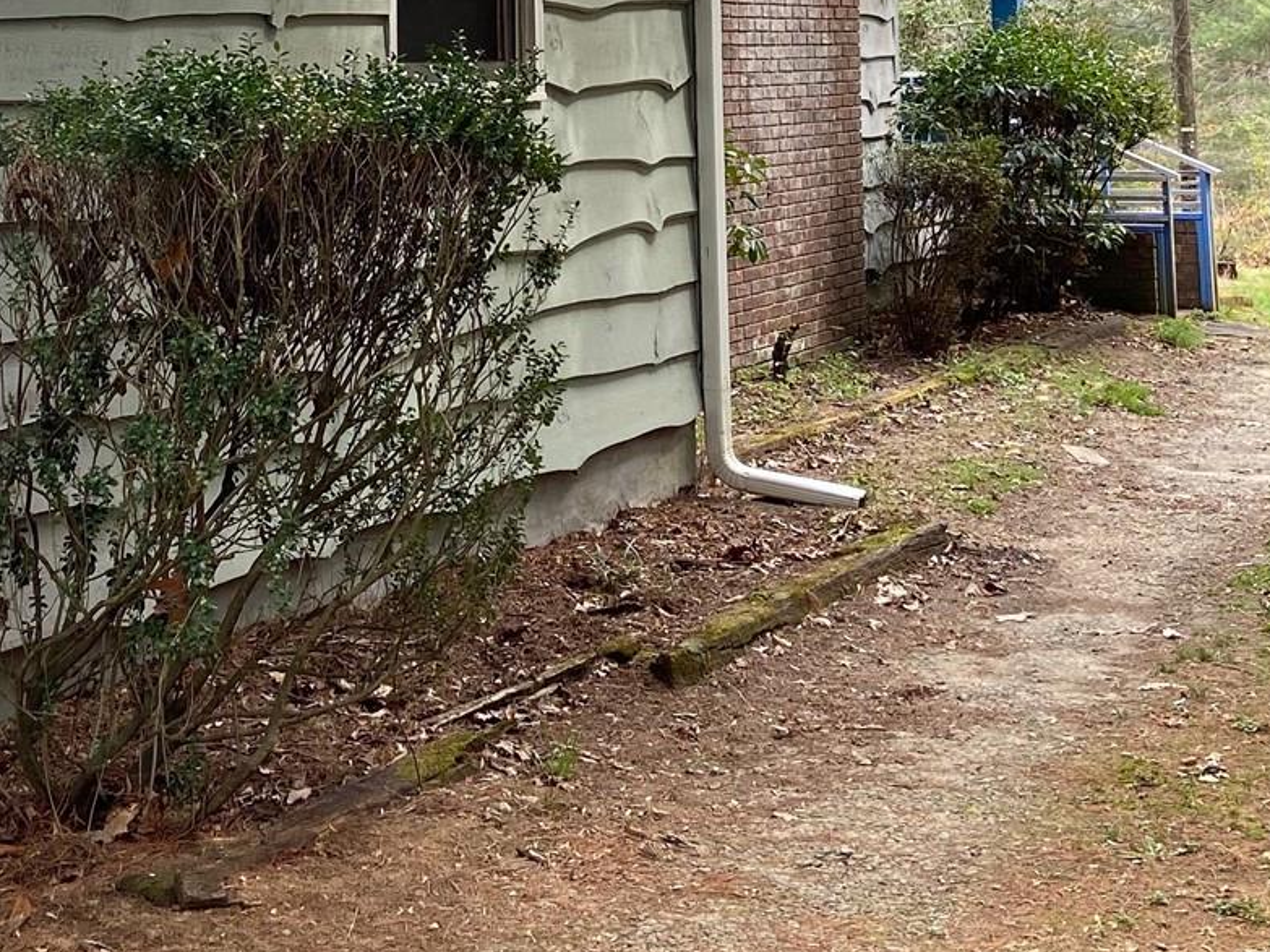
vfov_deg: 20.8
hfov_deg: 28.4
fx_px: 2494
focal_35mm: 68
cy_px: -26
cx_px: 412
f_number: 1.8
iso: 32
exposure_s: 1/485
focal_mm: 4.25
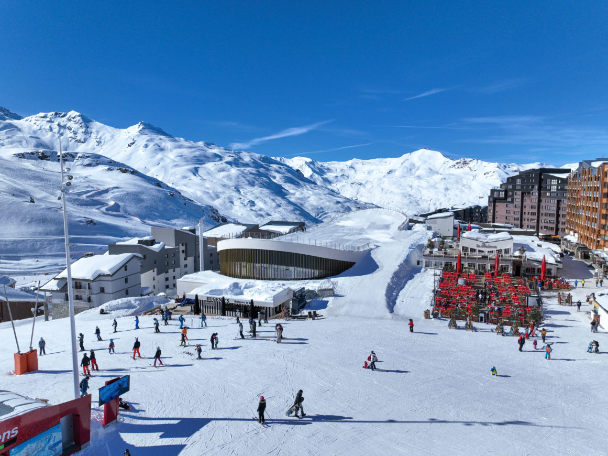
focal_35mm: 24
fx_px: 421
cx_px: 304
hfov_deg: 71.6
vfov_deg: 56.8
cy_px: 228
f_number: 2.8
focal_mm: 12.29
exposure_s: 1/160
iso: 110
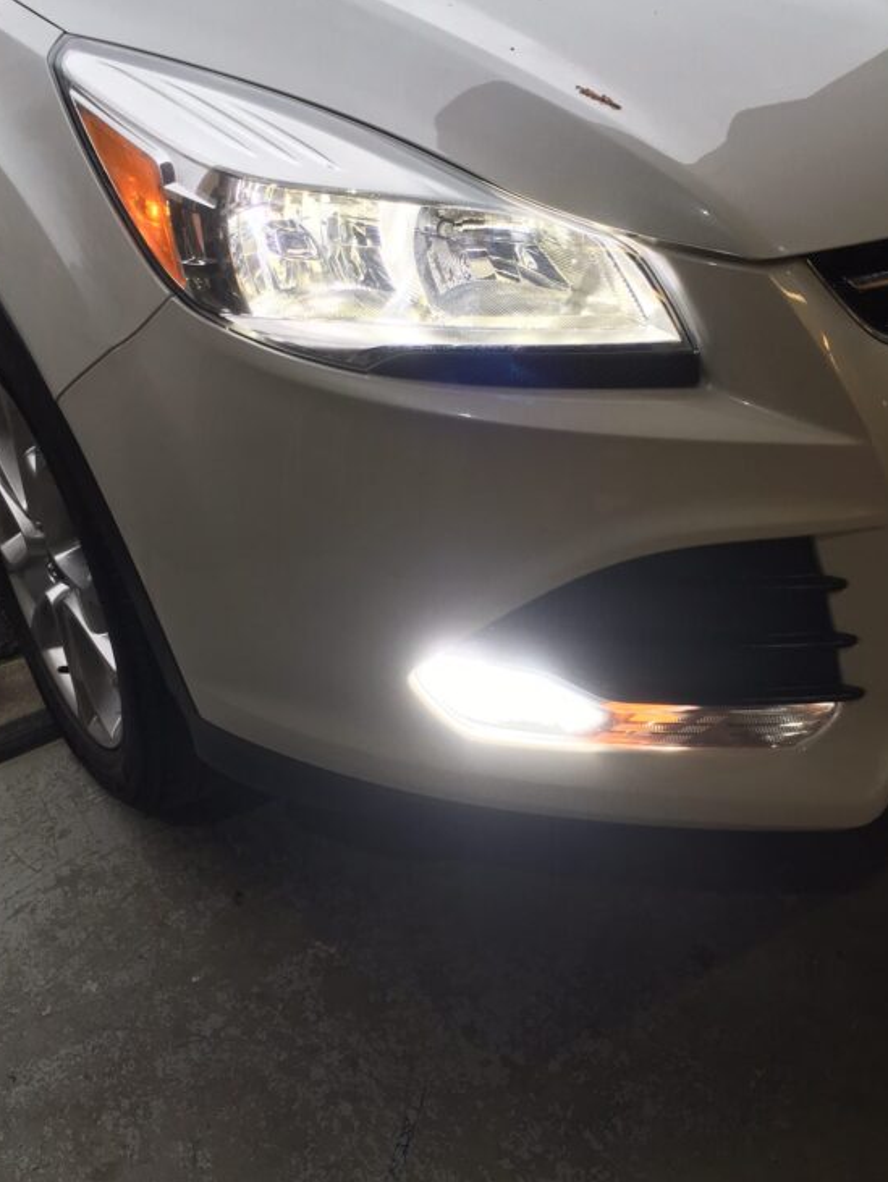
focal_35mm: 37
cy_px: 541
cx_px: 467
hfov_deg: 38.7
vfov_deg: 50.1
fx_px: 1264
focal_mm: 4.15
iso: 40
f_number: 2.2
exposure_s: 1/120
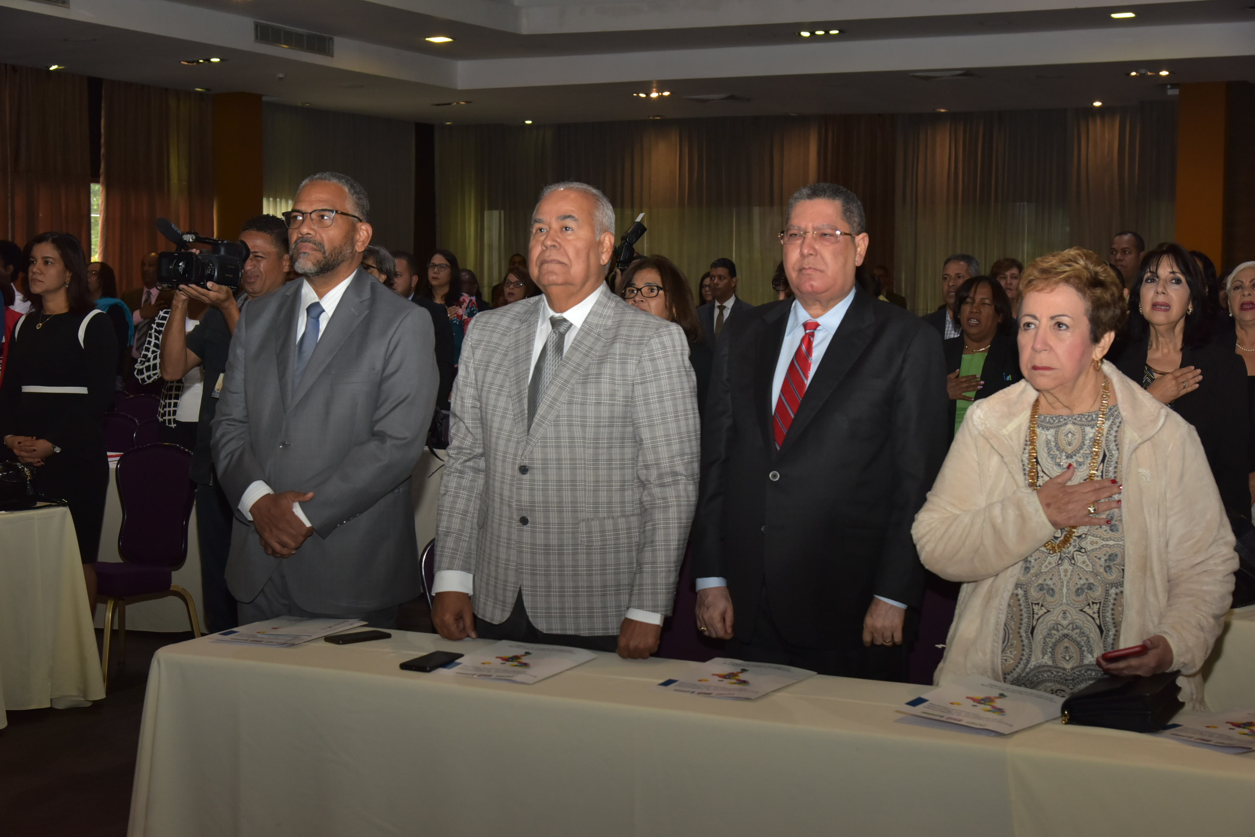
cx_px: 628
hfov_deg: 38.2
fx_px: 1813
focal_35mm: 52
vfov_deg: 26.0
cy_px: 418
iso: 1000
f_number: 6.3
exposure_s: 1/125
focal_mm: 52
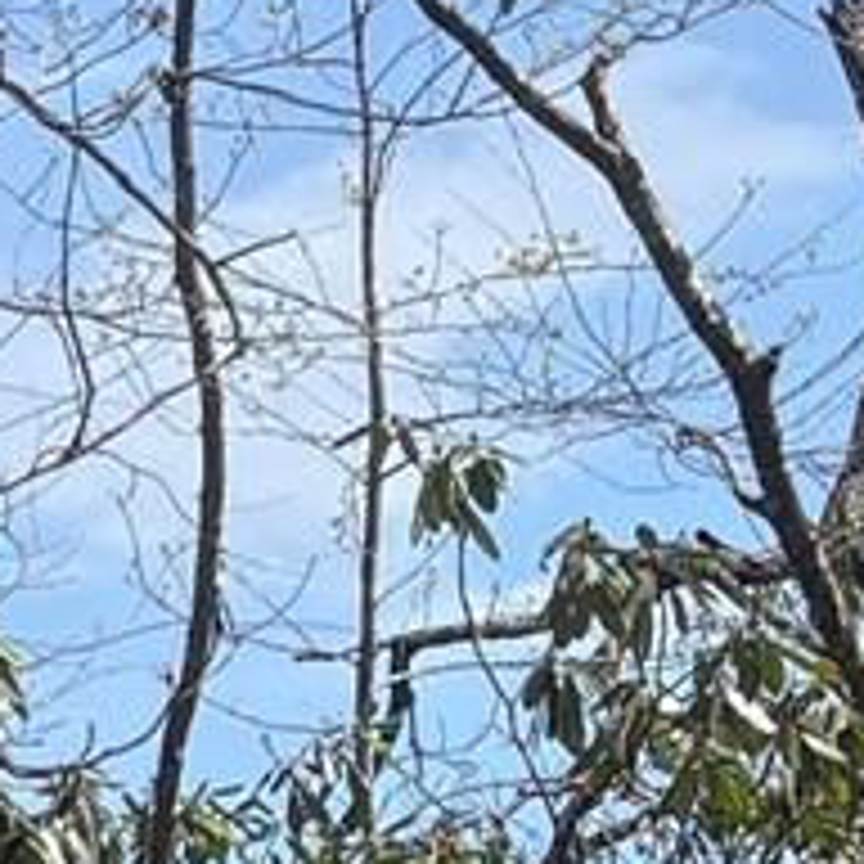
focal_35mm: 245
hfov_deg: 6.0
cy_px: 950
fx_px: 6918
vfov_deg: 7.1
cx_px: -2614
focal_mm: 5.96
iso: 50
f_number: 1.6
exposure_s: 1/2865
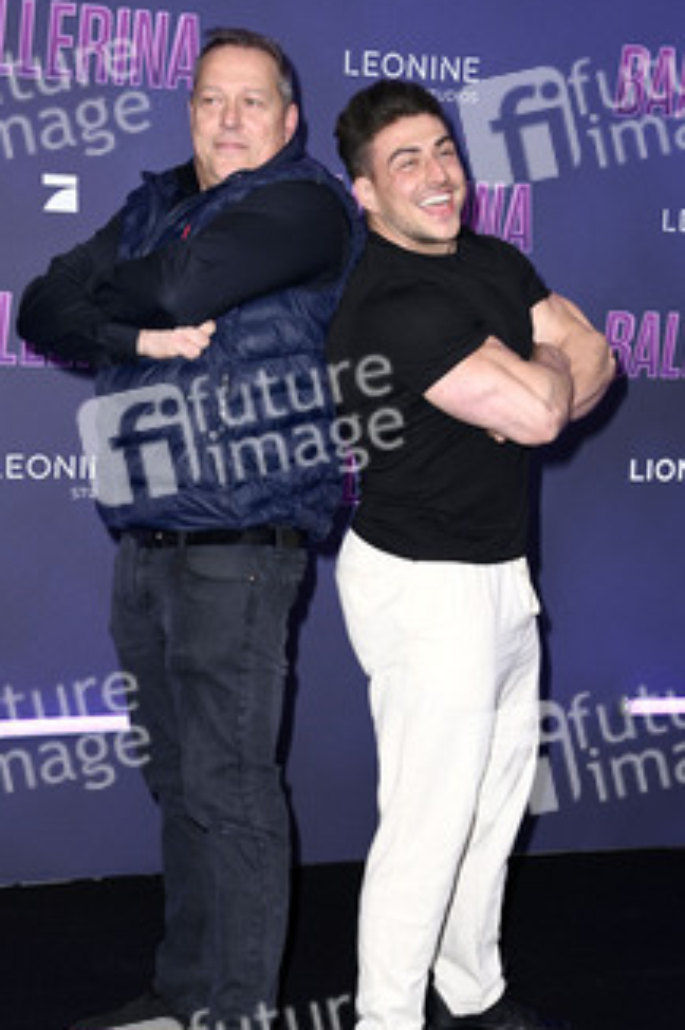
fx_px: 2288
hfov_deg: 17.0
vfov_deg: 25.4
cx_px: 333
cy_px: 589
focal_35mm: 80
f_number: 5.6
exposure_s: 1/250
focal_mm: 65
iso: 320
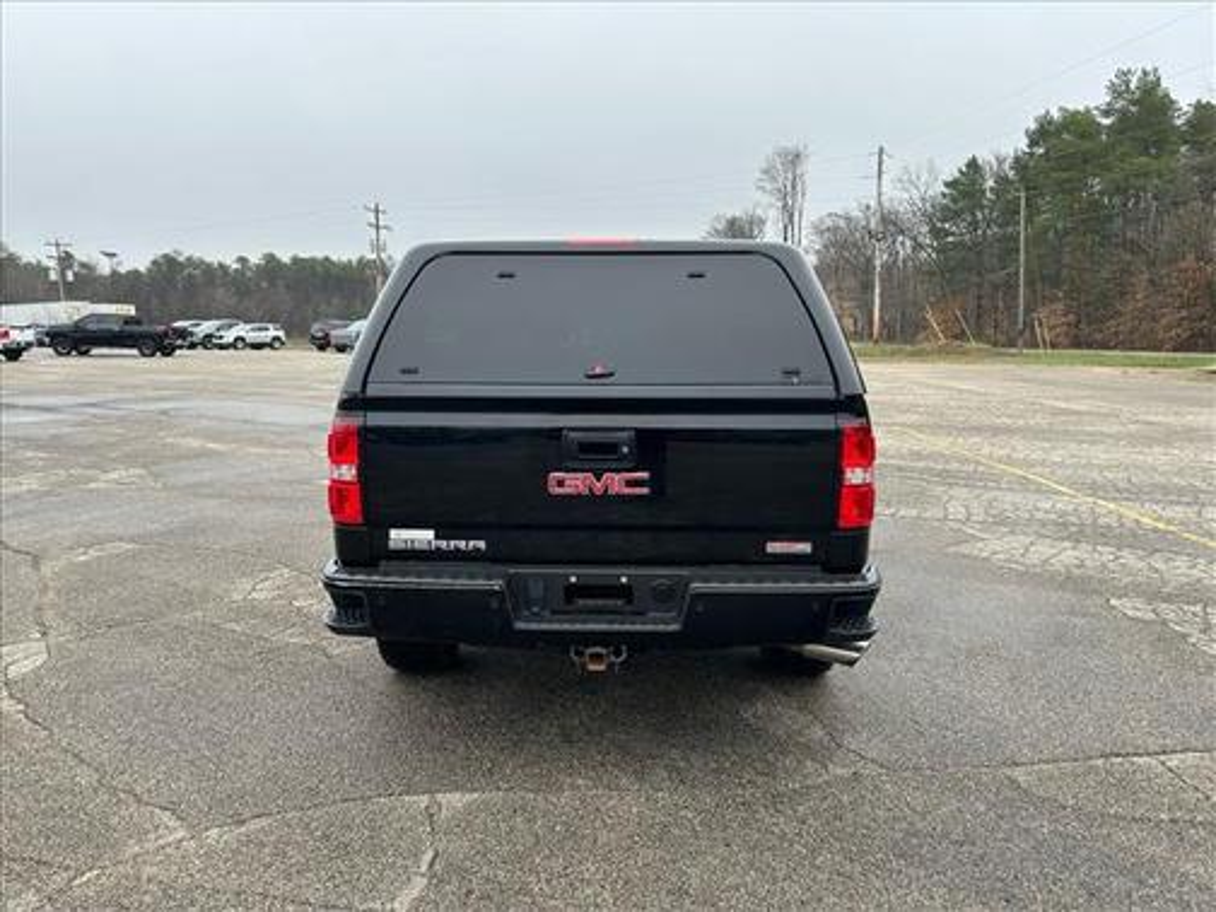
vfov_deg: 53.1
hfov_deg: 67.3
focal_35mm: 26
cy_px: 456
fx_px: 913
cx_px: 608
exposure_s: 1/521
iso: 50
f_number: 1.5
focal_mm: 5.7
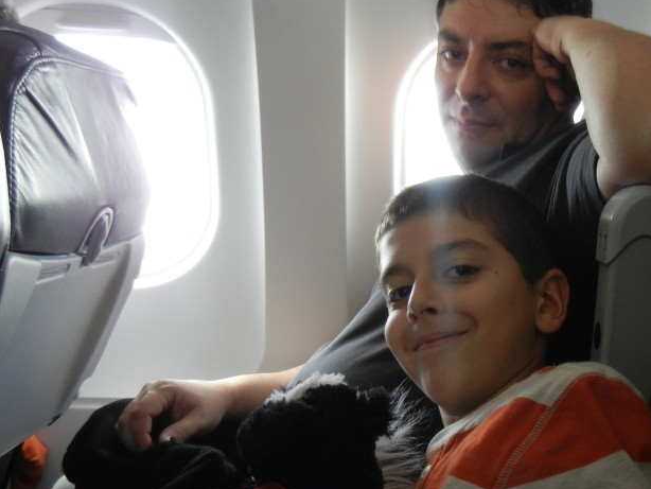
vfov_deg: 29.0
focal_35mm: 50
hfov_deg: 37.2
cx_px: 491
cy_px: 316
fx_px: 941
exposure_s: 1/47.5
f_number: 3.5
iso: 400
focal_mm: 5.4
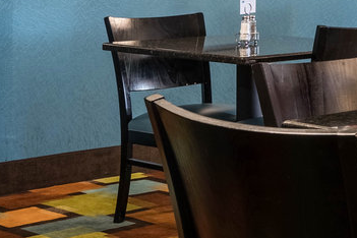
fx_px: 1101
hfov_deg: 17.9
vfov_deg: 12.2
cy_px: -4
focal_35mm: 111
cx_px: 363
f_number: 8
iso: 320
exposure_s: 1/20
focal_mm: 19
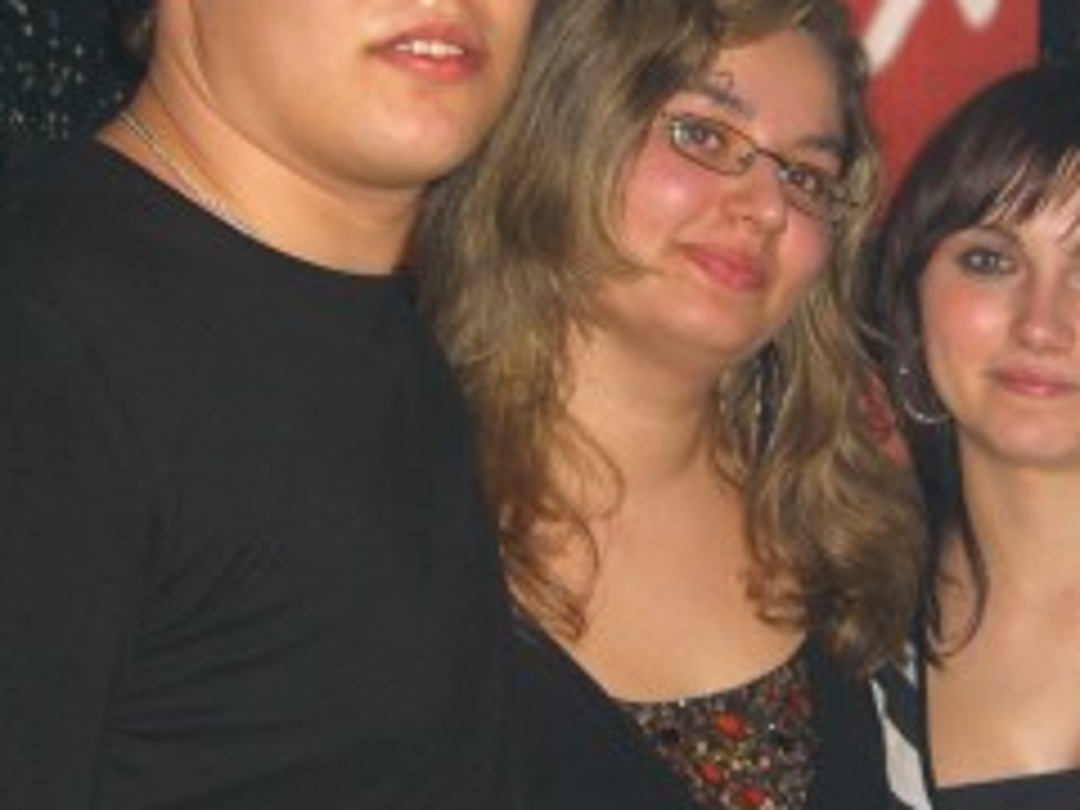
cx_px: 842
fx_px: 2964
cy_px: 400
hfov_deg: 20.5
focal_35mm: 95
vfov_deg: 15.6
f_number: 2.8
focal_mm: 7.9
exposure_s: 1/60
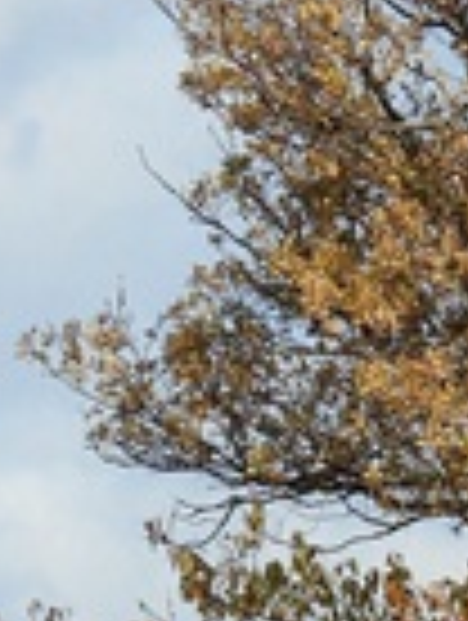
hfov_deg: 3.0
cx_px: 774
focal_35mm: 491
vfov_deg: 4.0
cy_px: 814
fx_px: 8824
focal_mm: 15.2
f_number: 4
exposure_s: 1/1000
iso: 100
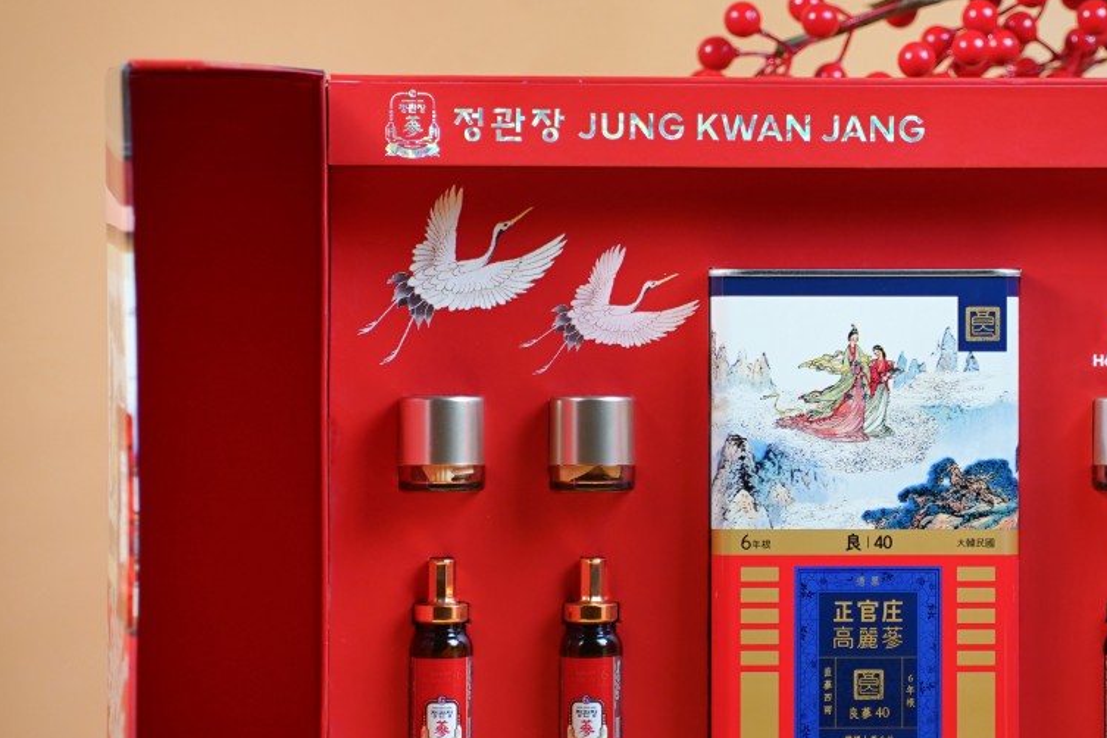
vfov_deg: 7.8
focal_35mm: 177
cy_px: 422
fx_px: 5442
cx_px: 850
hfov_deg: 11.6
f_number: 2.8
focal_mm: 74
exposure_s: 1/125
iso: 400
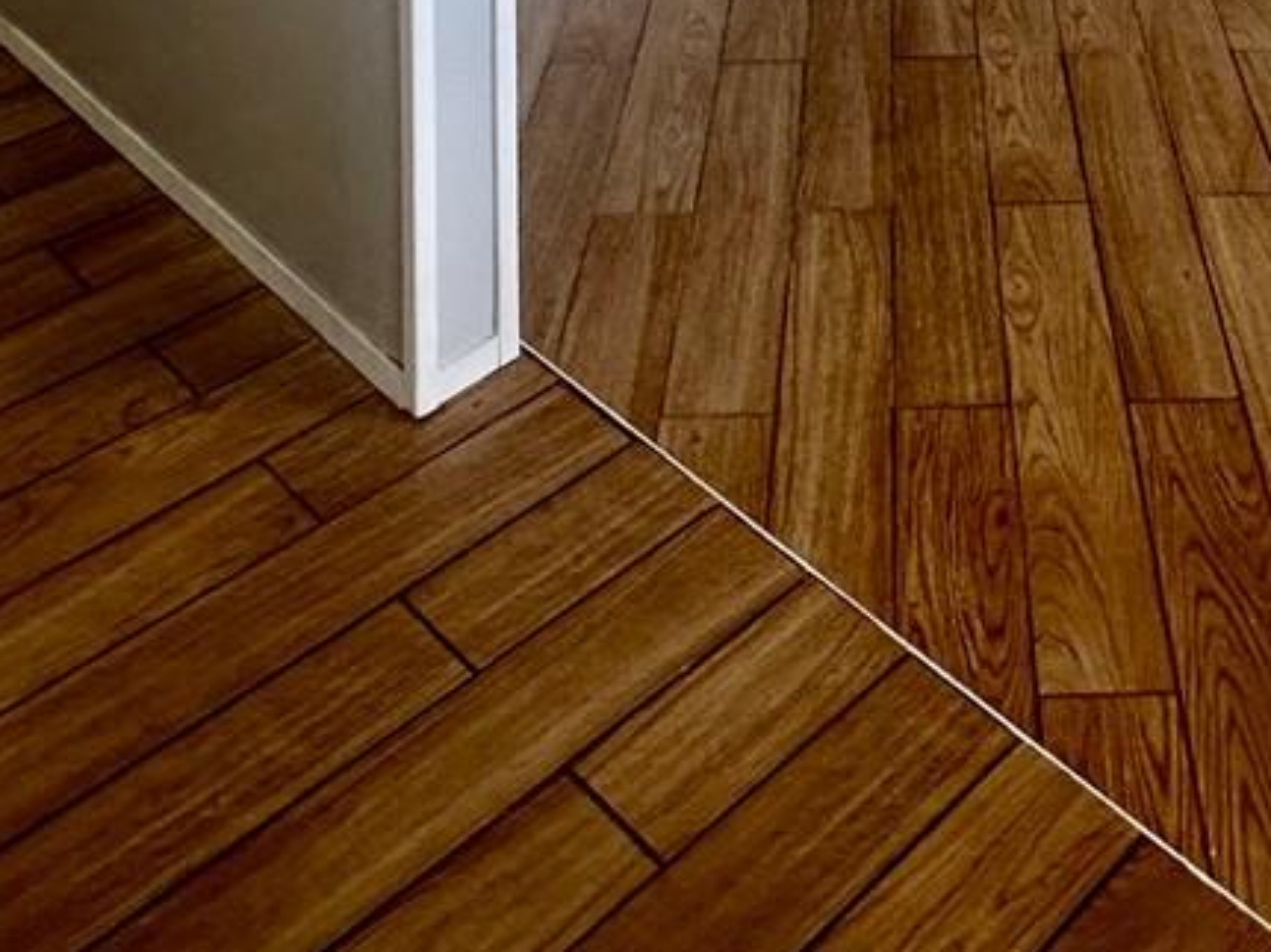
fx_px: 1909
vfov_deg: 19.9
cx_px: 964
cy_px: -796
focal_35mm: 52
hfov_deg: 35.9
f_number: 2.2
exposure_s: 1/120
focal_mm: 2.22
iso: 200
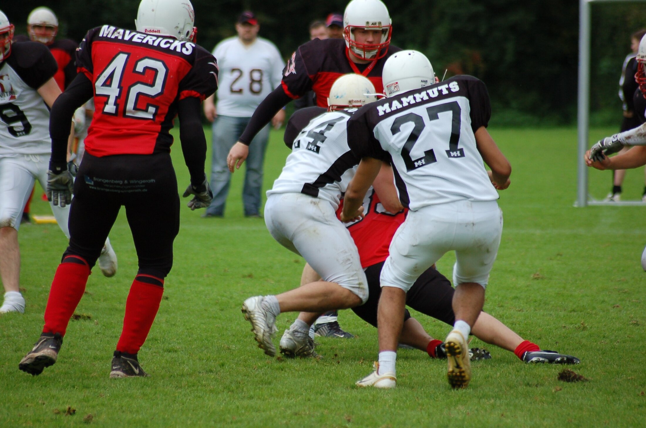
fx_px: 5910
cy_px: 214
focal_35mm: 330
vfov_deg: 4.1
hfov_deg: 6.3
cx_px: 323
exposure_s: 1/500
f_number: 5.3
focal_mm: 220
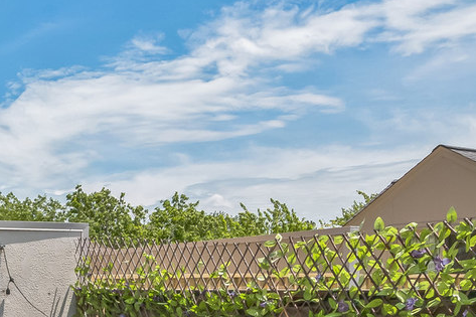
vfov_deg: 26.0
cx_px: -55
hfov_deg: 35.0
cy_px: 346
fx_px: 634
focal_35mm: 48
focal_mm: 14
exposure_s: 1/1250
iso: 400
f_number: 8
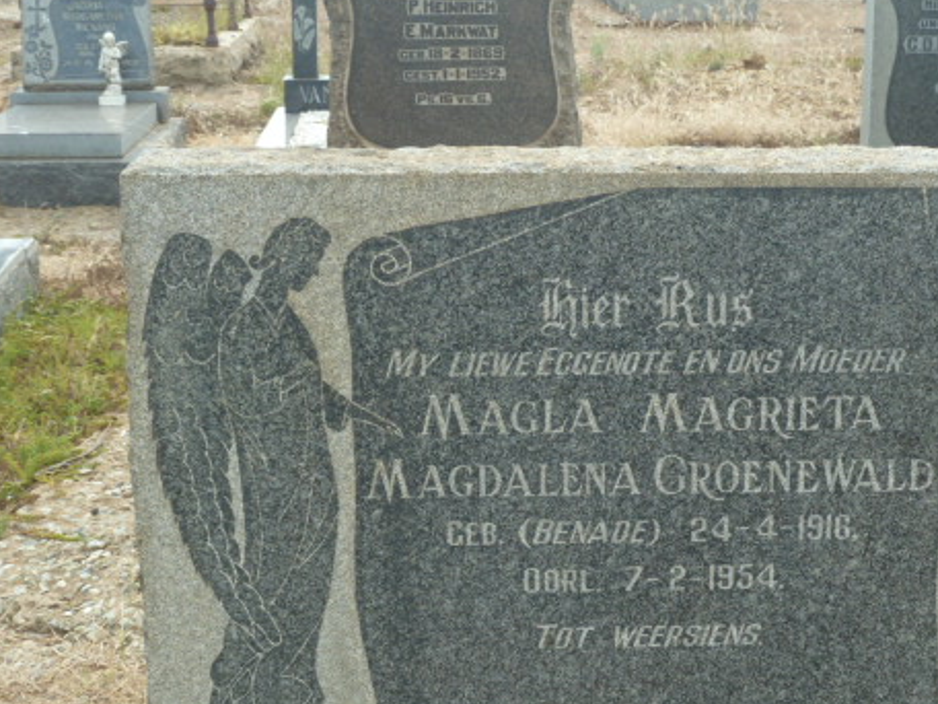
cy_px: 482
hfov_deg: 26.6
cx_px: 576
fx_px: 1978
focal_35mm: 73
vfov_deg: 20.1
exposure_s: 1/80
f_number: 3.8
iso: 80
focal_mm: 8.5
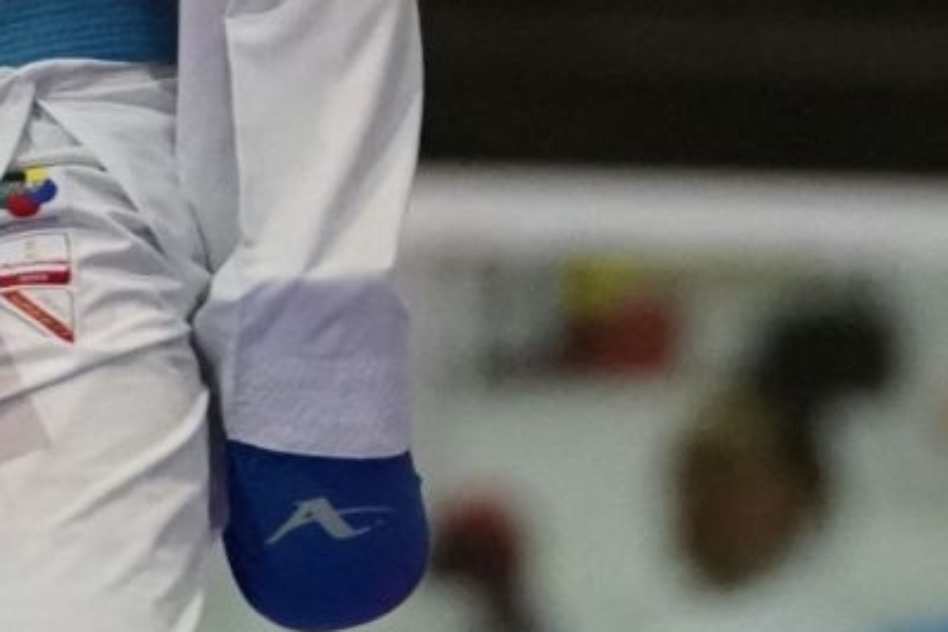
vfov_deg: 1.1
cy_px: -470
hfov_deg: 1.7
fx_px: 31861
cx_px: -430
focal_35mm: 1210
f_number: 2.8
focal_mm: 179
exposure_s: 1/640
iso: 6400
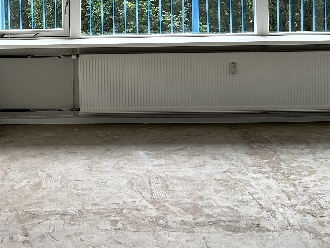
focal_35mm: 78
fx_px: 744
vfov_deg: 18.2
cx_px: 96
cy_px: -26
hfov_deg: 24.8
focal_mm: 5.7
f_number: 1.5
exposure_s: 1/193
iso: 40
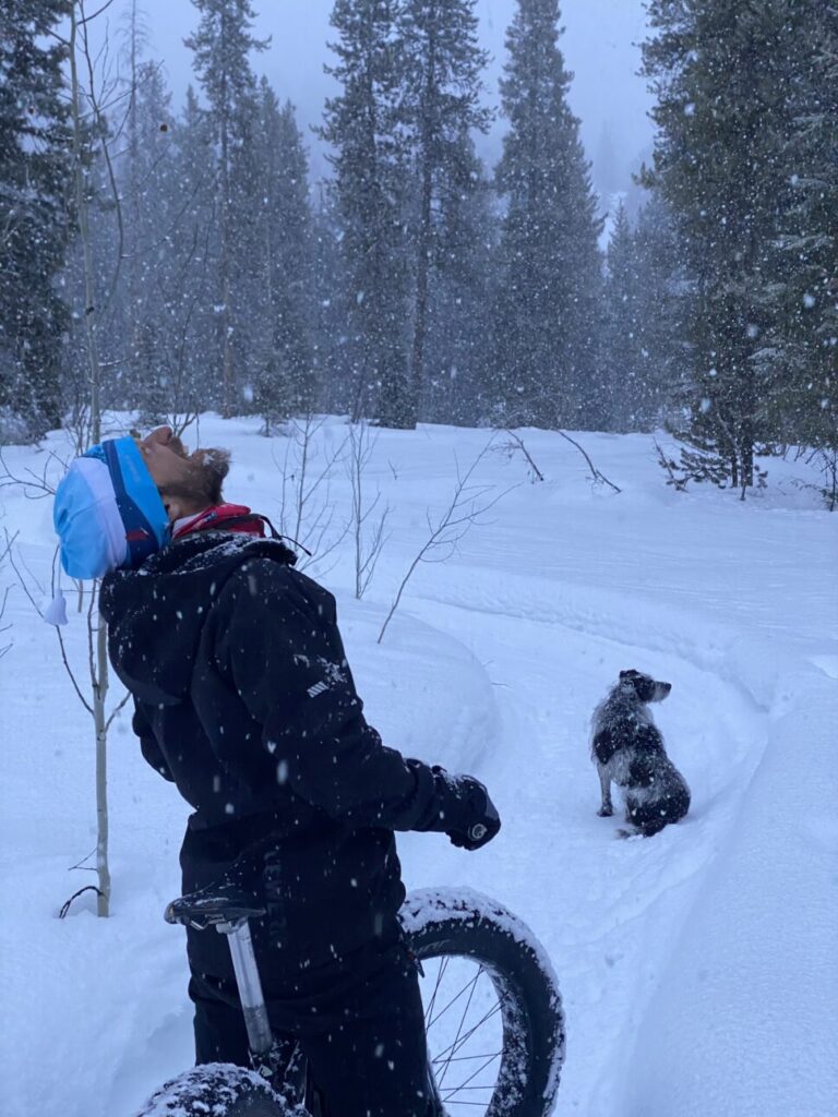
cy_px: 558
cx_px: 419
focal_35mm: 52
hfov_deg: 28.0
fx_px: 1678
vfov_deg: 36.8
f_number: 2
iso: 160
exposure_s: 1/100
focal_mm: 6
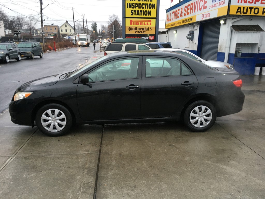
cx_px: 132
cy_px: 100
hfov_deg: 61.7
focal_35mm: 29
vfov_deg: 48.2
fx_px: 222
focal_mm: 4.15
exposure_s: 1/30
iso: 40
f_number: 2.2
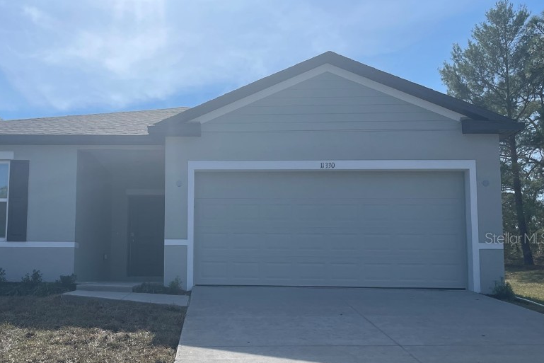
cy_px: 238
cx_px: 190
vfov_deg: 36.6
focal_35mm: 36
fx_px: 544
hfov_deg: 52.3
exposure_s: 1/5814
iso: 32
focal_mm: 4.2
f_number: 1.6
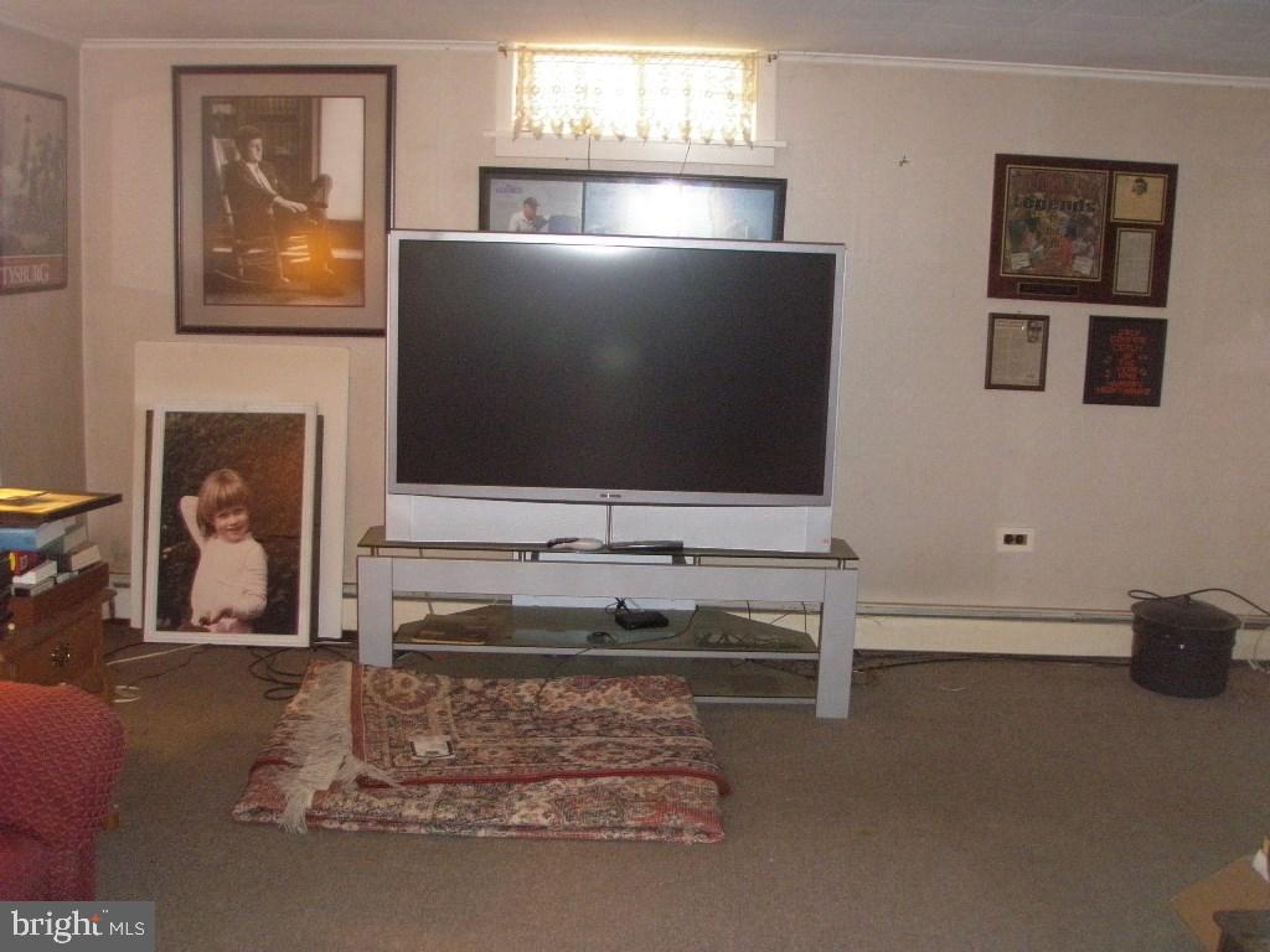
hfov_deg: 49.0
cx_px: 635
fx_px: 1394
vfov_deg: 37.7
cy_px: 476
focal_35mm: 38
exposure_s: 1/30
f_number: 3.5
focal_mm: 6.7
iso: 640
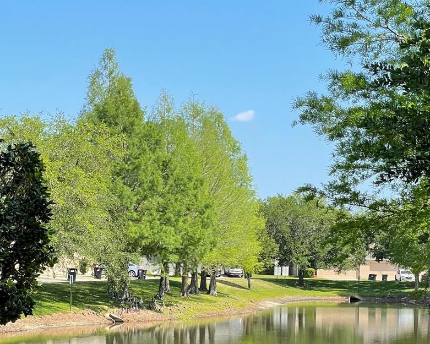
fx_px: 1324
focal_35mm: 104
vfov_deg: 14.7
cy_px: 281
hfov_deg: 18.3
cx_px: 318
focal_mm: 6
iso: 25
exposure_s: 1/773
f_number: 2
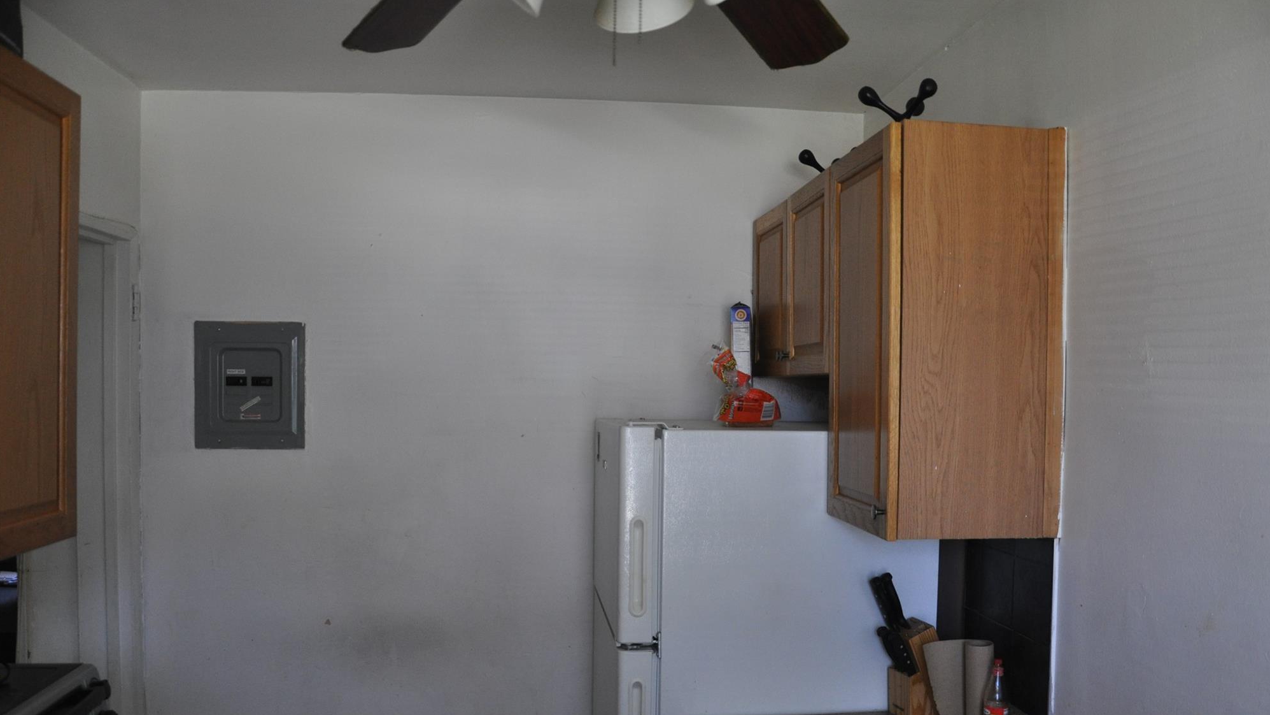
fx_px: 977
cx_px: 648
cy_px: 412
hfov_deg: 66.1
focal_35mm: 29
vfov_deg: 40.1
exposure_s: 1/40
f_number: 3.5
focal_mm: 18
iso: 800
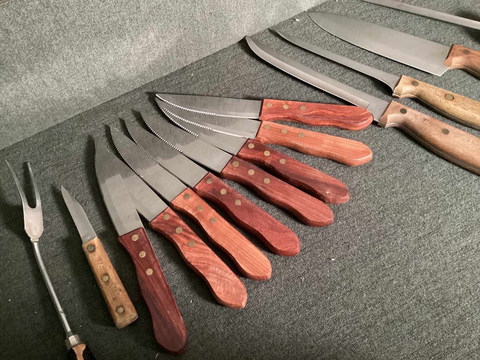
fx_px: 430
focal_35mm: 31
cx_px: 240
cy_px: 180
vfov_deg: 45.4
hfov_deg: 58.3
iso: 640
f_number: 2.4
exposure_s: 1/24
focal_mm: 3.3
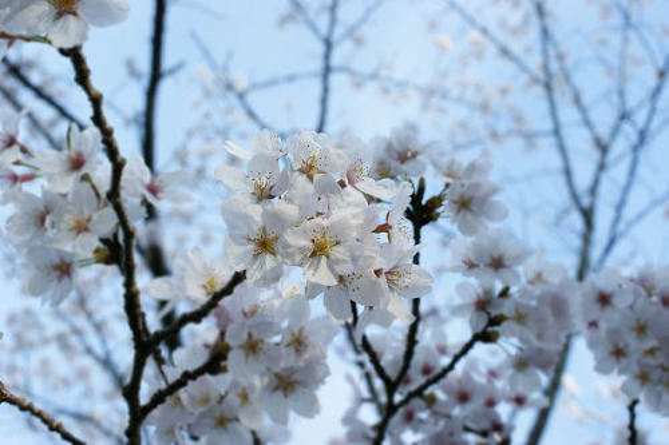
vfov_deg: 25.7
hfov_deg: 37.9
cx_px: 334
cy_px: 222
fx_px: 975
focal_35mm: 52
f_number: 10
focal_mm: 35
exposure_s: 1/125
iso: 400
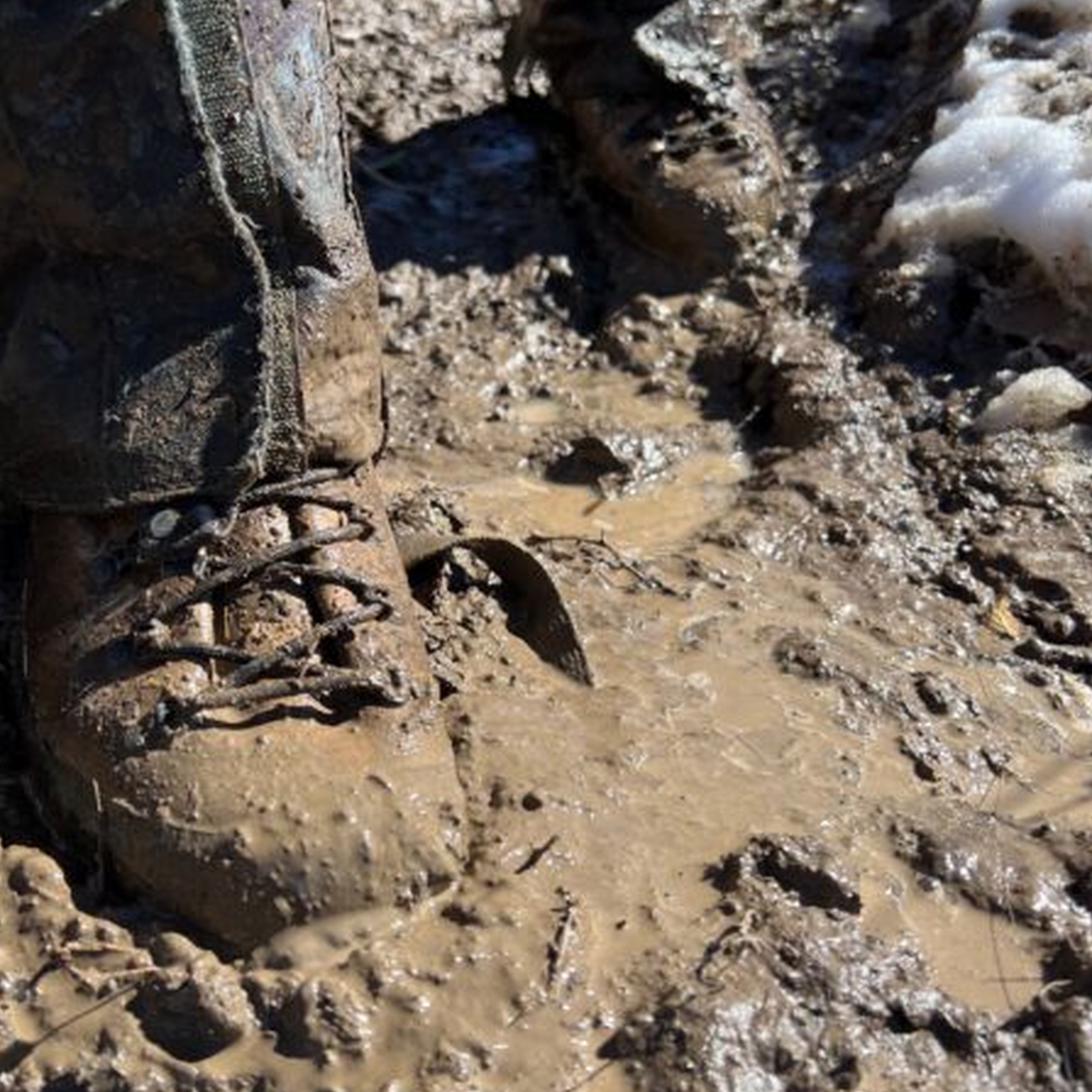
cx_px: 425
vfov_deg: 46.0
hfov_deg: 45.7
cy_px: 536
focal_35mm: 36
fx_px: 1285
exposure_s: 1/2008
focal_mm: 5.7
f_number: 1.5
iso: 50
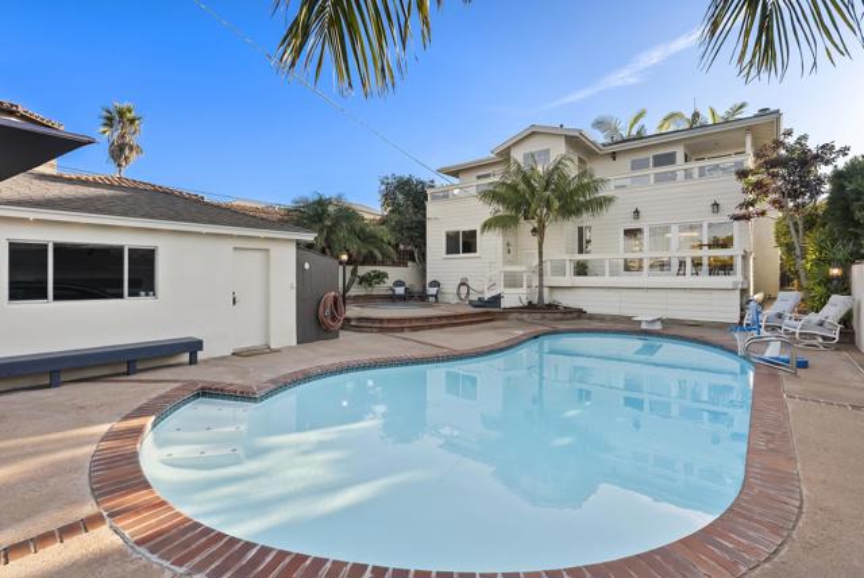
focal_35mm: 16
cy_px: 289
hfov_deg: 96.7
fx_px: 384
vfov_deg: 73.9
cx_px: 432
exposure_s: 1/320
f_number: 8
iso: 500
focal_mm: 16
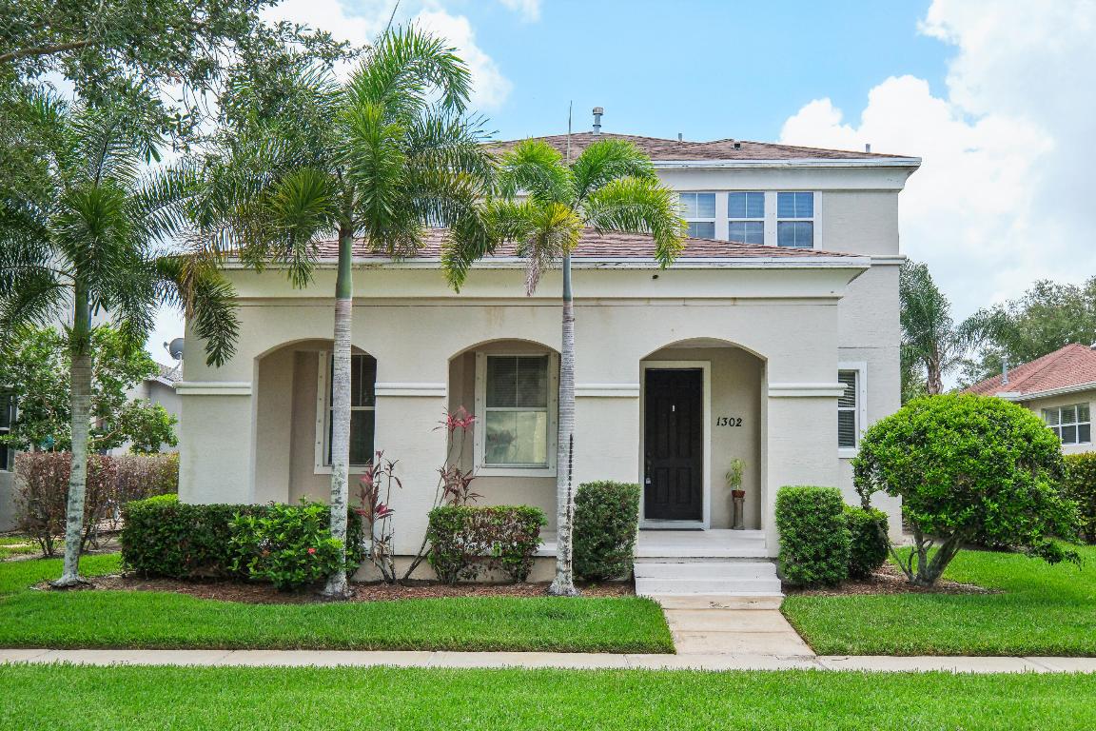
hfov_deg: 53.1
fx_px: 1096
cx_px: 548
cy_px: 366
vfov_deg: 36.9
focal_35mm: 36
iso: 1250
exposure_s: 1/1800
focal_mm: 24
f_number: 7.1
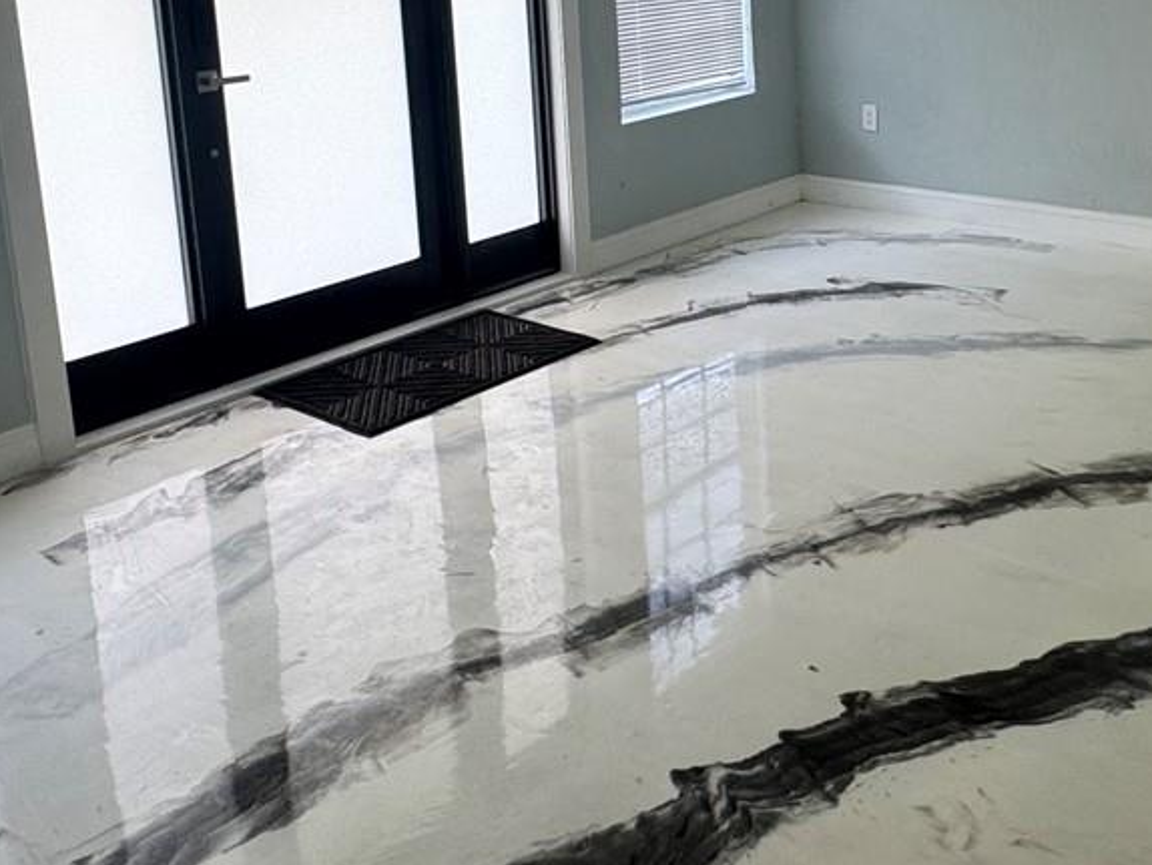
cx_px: 859
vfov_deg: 34.8
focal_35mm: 39
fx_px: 1298
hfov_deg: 46.2
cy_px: 94
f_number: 2.2
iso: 64
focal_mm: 2.22
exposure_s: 1/120
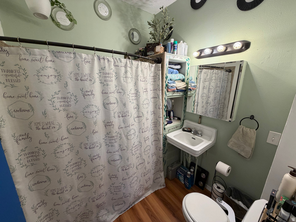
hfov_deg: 102.1
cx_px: 148
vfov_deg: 85.7
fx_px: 120
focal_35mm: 14
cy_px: 111
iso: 125
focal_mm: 2.22
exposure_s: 1/120
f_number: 2.2
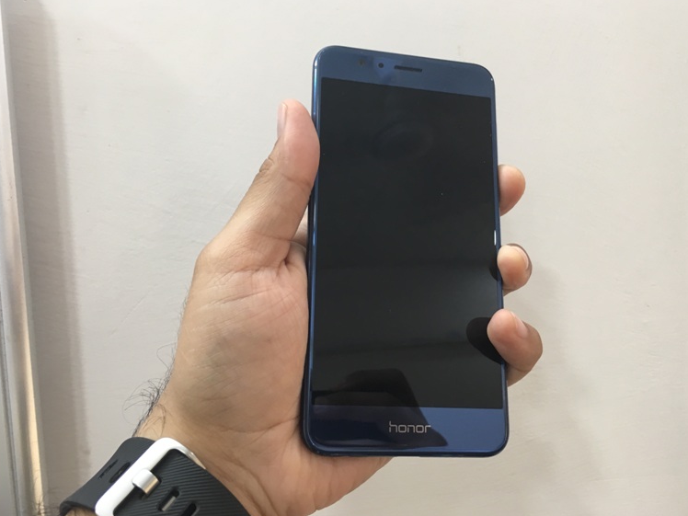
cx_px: 354
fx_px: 616
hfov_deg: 58.3
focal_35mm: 31
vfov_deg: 45.4
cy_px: 257
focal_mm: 4.15
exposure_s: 1/33
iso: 80
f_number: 2.2
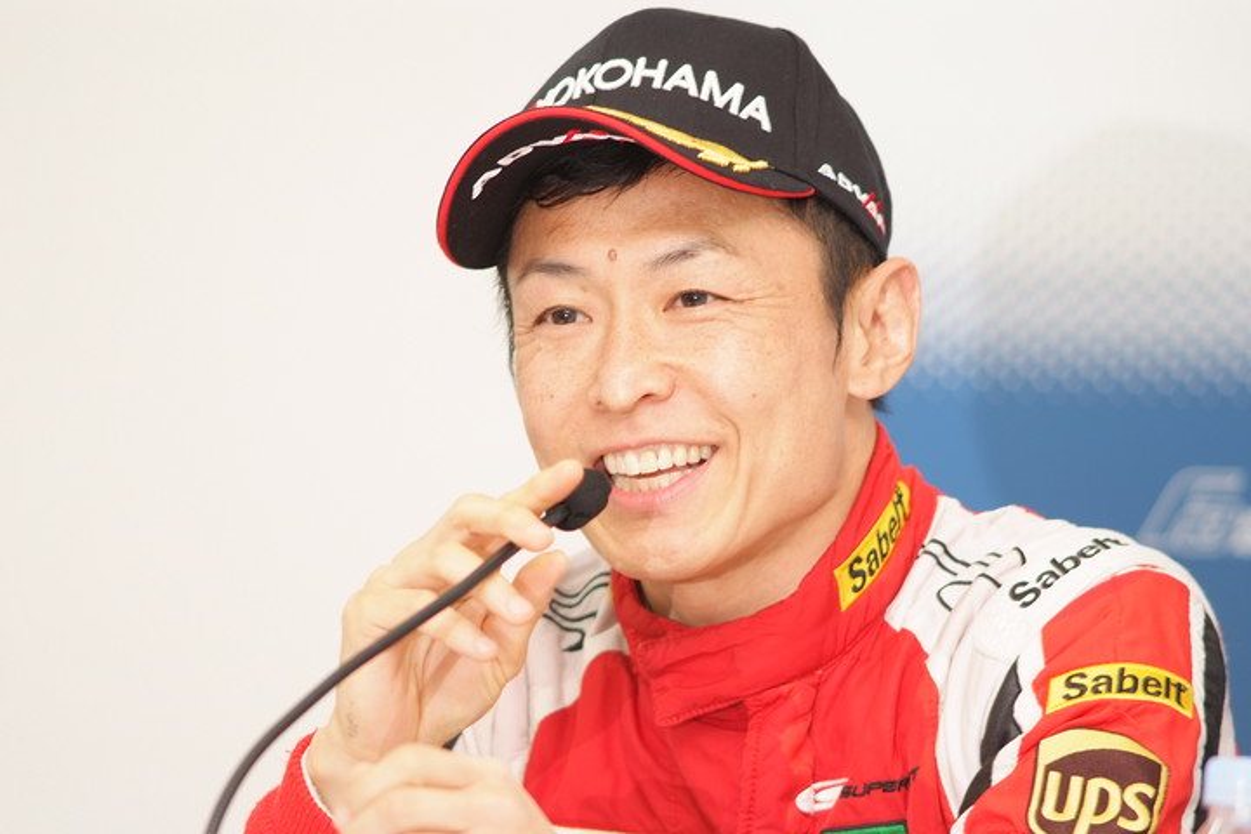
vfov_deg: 5.1
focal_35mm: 270
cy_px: 417
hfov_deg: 7.6
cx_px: 626
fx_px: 9382
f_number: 2.8
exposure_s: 1/125
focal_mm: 180
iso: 400
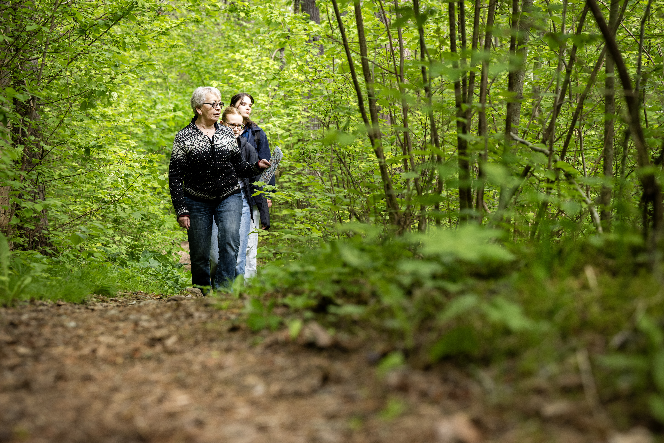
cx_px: 332
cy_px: 222
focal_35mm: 70
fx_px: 1291
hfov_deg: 28.8
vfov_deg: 19.5
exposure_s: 1/200
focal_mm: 70
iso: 500
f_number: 4.5
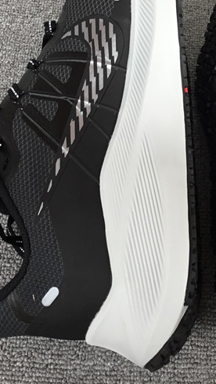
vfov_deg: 33.5
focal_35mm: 62
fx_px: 631
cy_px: 123
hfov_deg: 19.2
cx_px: 183
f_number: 2.4
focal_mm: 3.3
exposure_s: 1/100
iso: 25
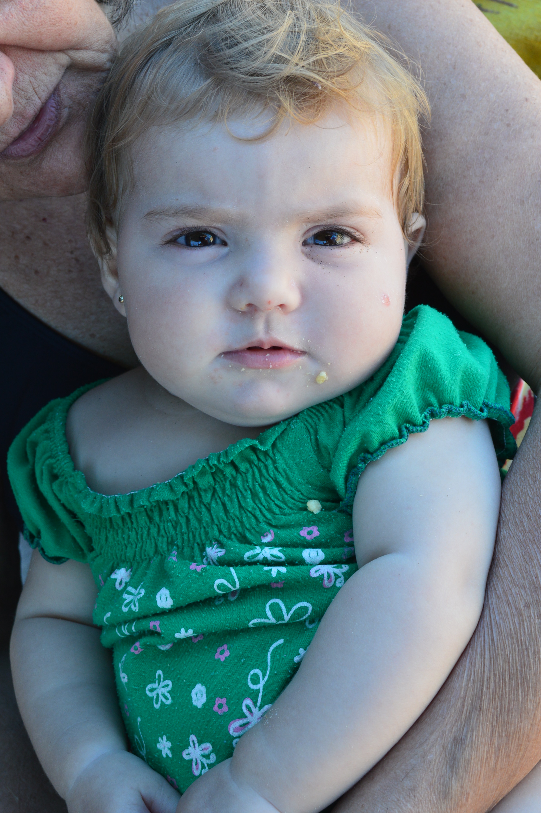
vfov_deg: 36.9
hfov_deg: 25.0
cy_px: 406
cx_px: 270
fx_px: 1219
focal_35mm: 54
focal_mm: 36
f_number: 8
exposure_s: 1/80
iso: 400
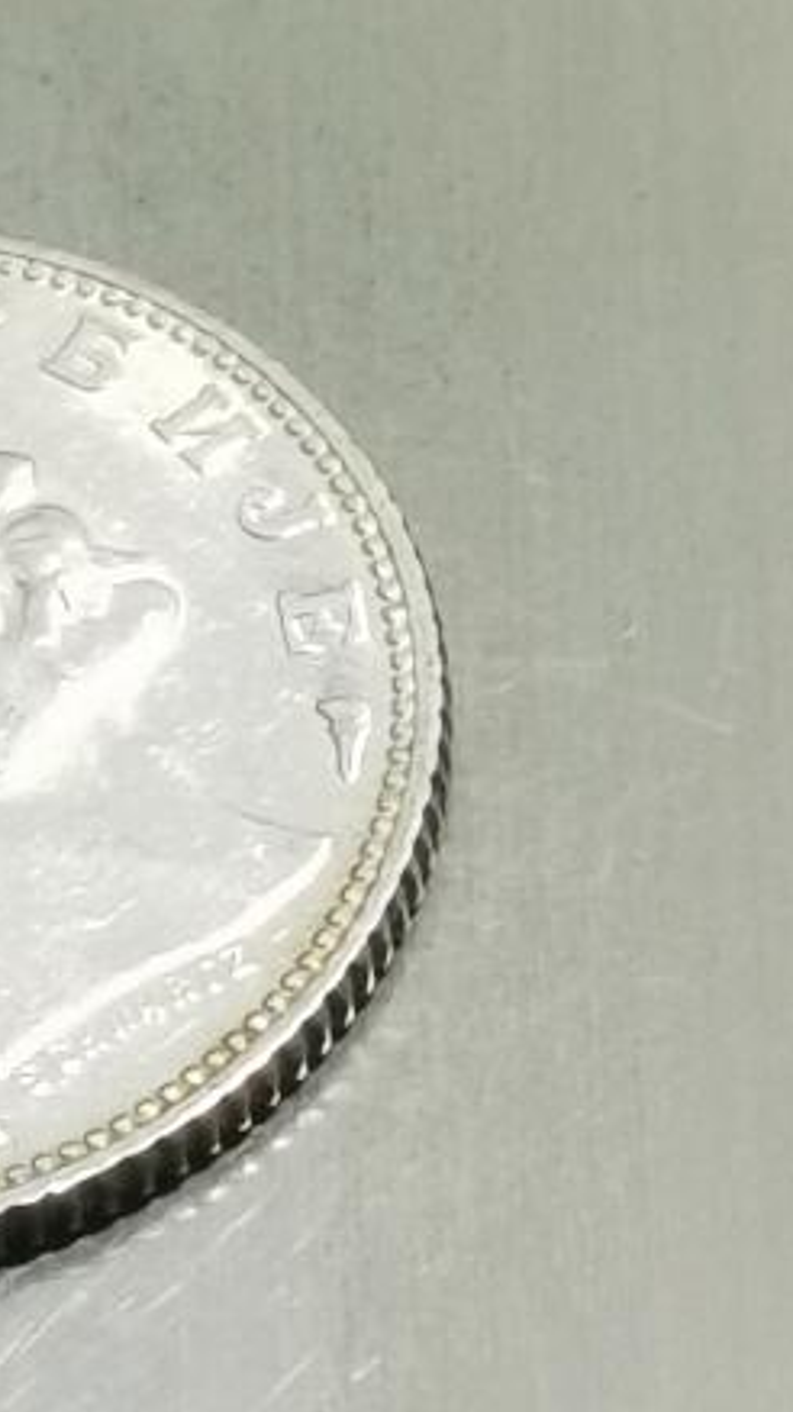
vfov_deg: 7.4
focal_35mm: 291
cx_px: -316
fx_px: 10891
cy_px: 1273
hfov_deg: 4.2
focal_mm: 6.67
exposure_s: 1/100
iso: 100
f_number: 1.9
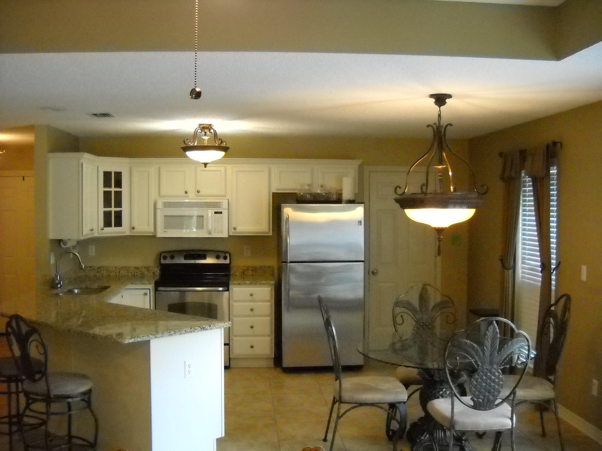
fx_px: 713
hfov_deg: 45.8
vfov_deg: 35.1
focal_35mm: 41
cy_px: 226
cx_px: 301
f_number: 3.1
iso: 800
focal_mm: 6.72
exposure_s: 1/88
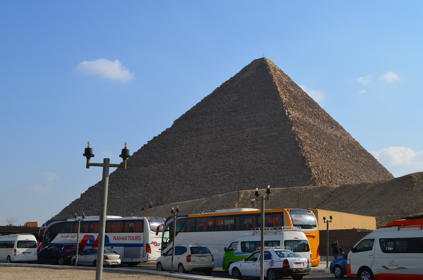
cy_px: 140
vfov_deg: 28.0
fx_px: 563
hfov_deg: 41.2
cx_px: 212
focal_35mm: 48
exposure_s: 1/160
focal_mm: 32
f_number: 11
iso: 100
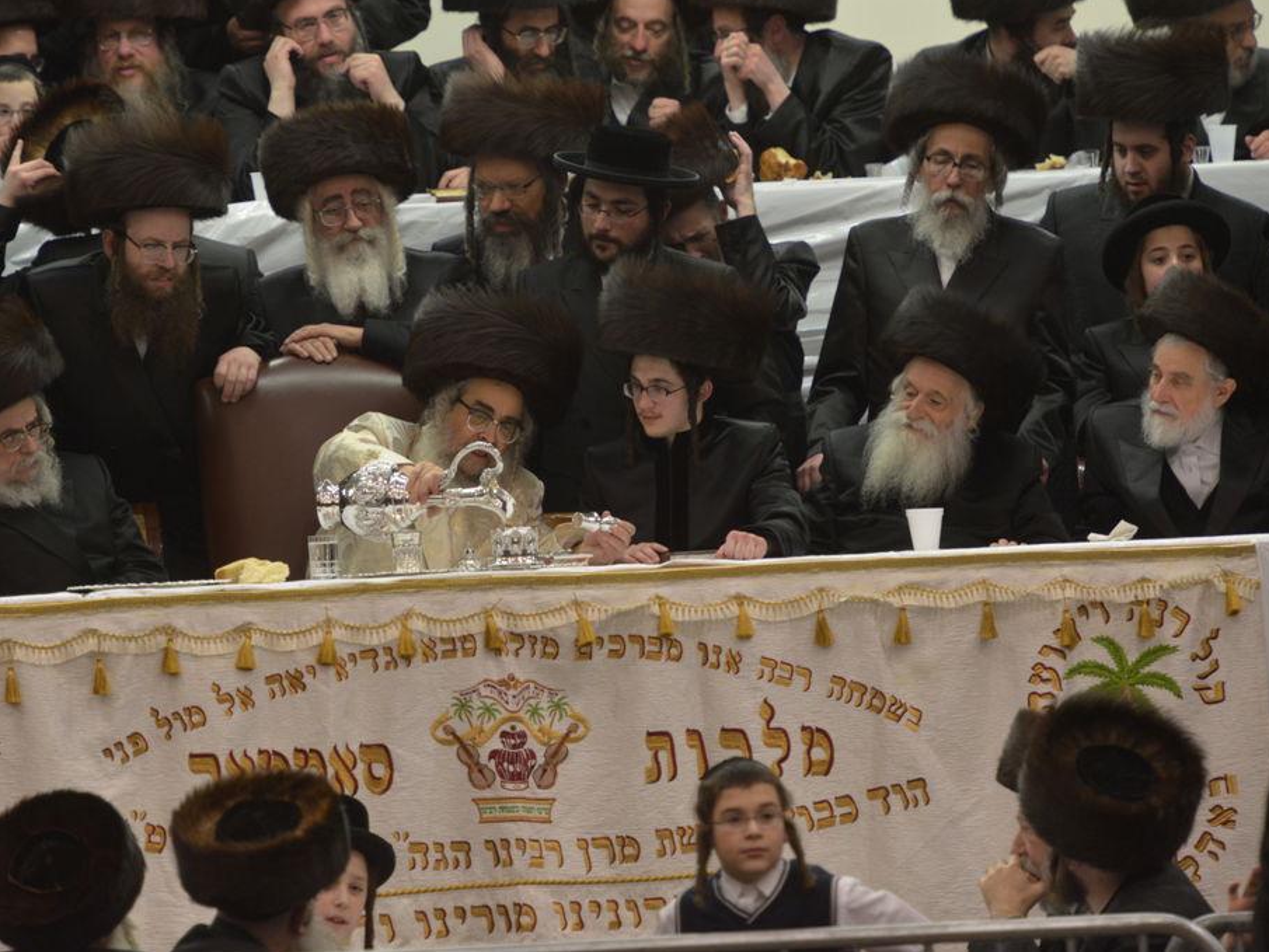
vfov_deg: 4.3
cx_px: 559
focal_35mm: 348
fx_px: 12759
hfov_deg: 5.7
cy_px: 475
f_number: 5.6
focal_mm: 320
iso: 1600
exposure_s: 1/125
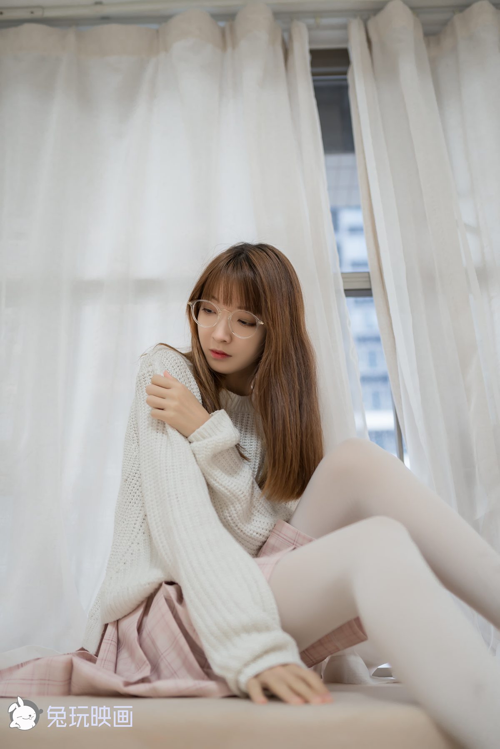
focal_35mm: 35
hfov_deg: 37.9
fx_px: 729
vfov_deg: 54.4
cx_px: 250
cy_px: 374
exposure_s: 1/100
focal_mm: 35
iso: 400
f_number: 1.8
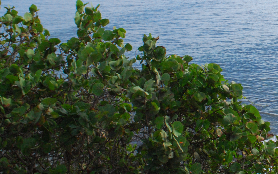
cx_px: 280
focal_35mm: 66
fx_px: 500
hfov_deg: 29.0
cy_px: 34
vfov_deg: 19.5
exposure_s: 1/640
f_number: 13
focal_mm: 18
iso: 800
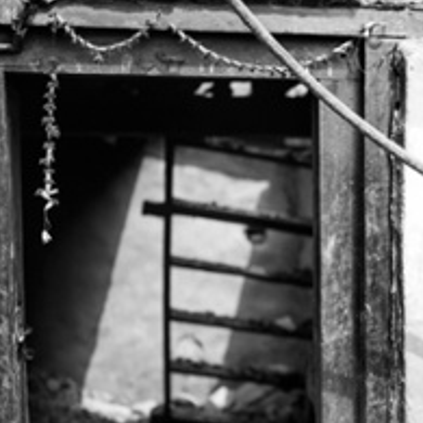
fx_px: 968
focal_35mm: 70
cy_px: 269
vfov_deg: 24.6
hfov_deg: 24.1
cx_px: 369
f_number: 2.2
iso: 100
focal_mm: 35
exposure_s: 1/1250
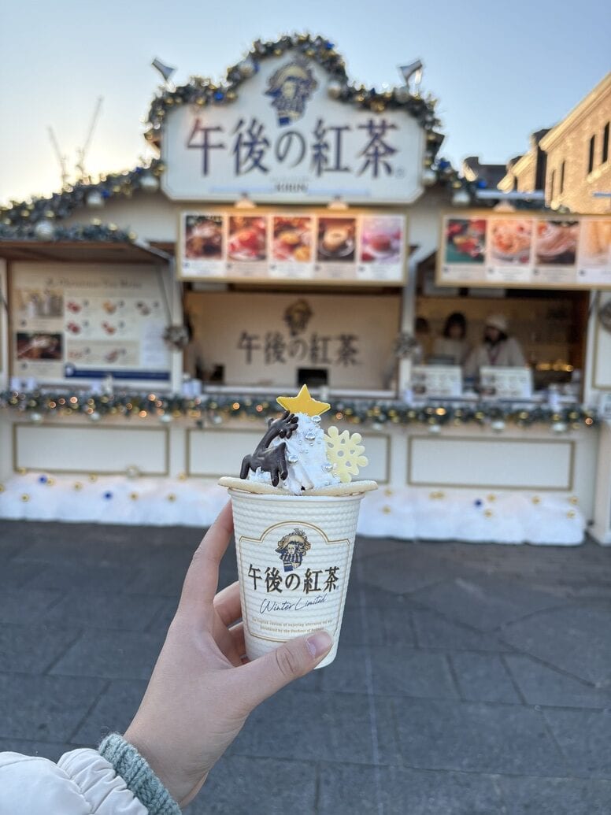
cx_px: 306
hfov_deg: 53.1
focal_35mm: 26
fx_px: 612
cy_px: 408
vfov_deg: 67.3
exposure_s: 1/667
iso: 64
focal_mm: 5.96
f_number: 1.6
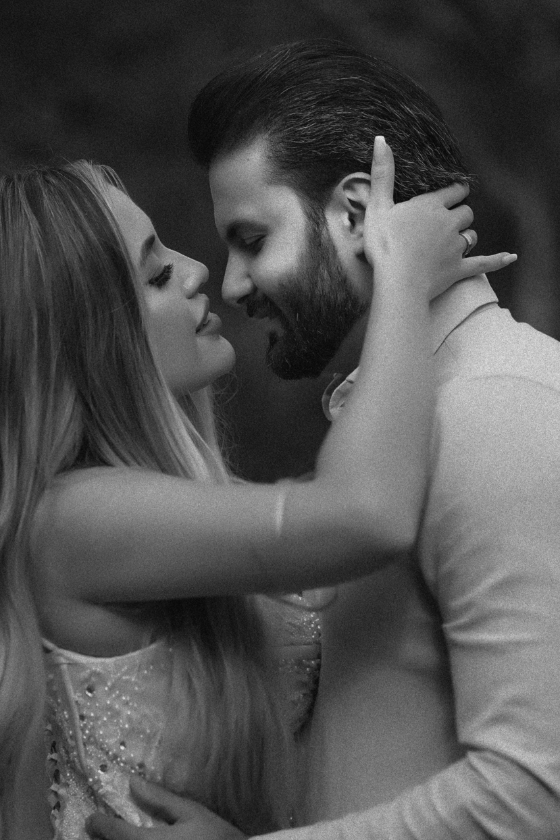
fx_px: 2871
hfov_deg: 11.1
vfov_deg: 16.6
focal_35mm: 123
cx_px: 249
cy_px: 535
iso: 160
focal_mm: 85
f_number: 2.2
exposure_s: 1/1600
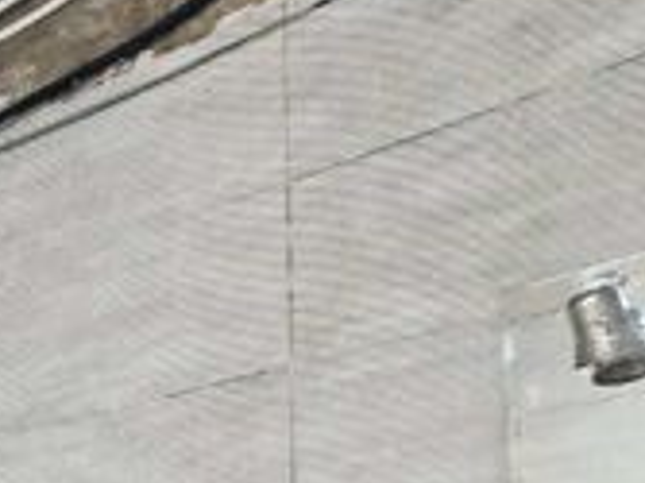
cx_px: -647
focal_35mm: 55
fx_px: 1024
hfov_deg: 19.3
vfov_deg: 21.2
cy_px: 777
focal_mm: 2.2
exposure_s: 1/50
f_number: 2.2
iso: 400
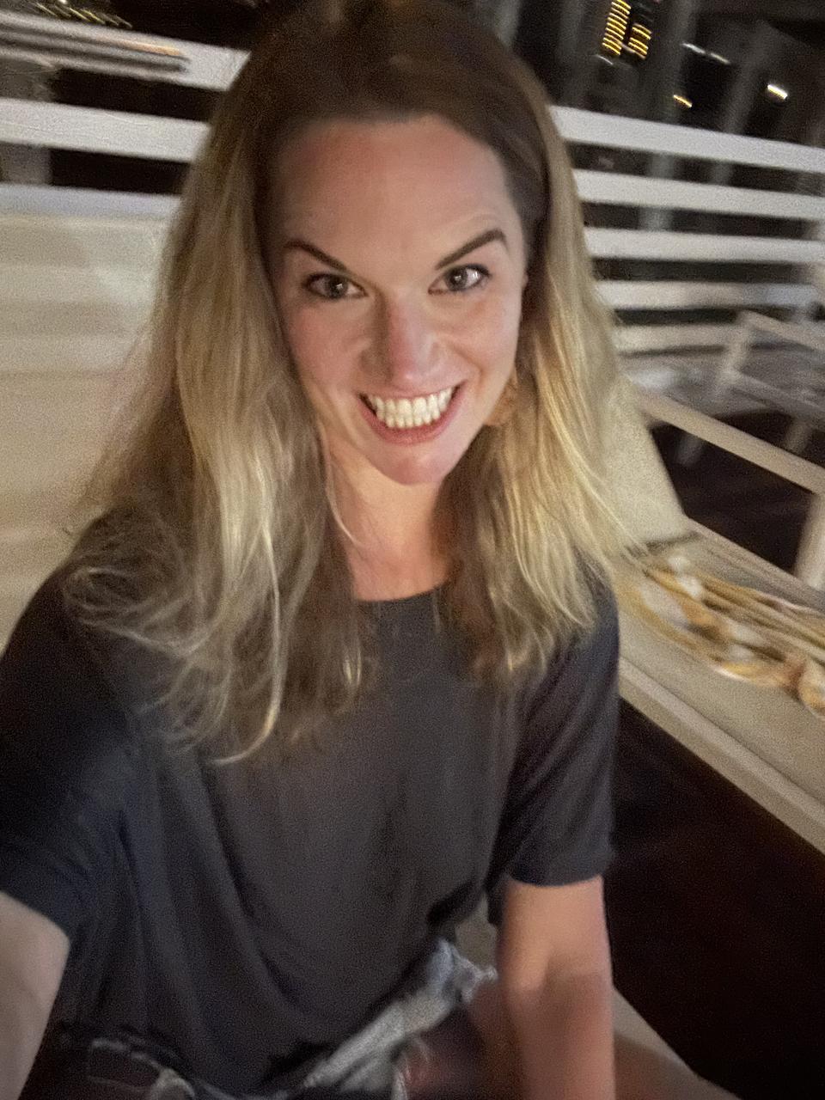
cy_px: 550
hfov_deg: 46.8
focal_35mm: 30
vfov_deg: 60.0
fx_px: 953
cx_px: 412
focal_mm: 2.69
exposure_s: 1/8
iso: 1000
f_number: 1.9
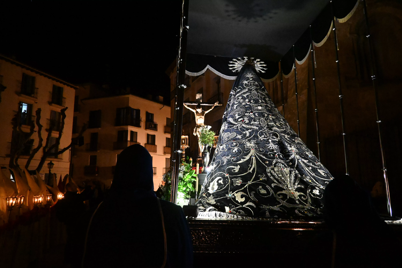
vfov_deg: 53.1
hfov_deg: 73.7
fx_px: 268
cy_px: 134
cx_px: 201
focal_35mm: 24
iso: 12800
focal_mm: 16
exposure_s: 1/80
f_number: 4.5
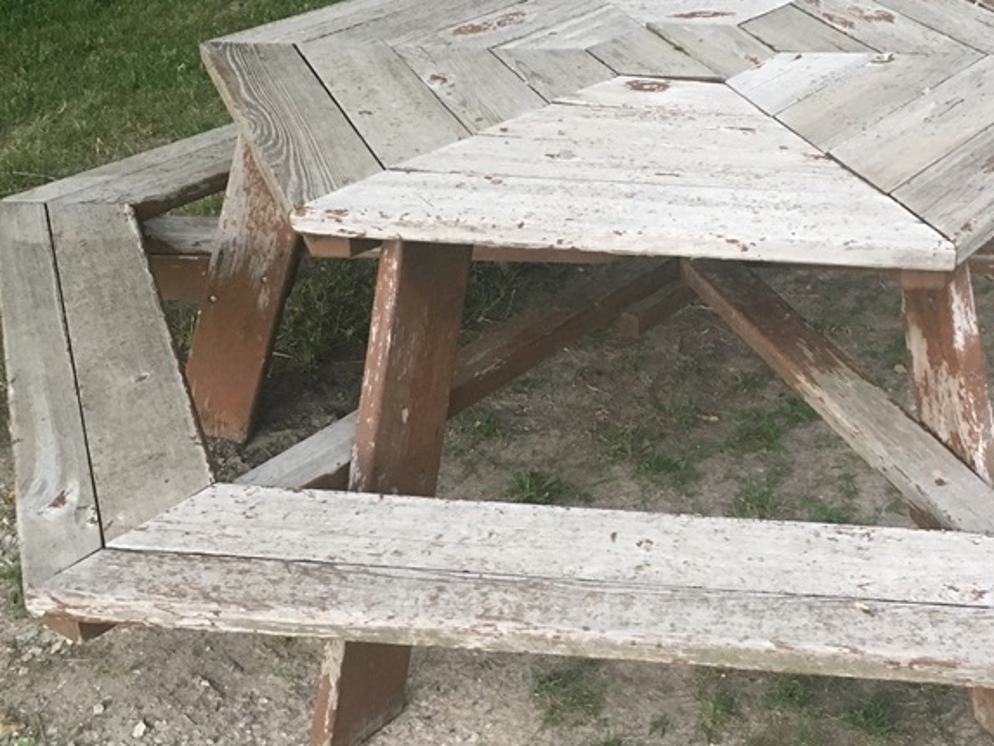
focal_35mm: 51
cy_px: 314
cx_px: 677
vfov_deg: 28.5
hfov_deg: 37.0
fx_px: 1465
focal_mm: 4.15
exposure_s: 1/30
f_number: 2.2
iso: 125
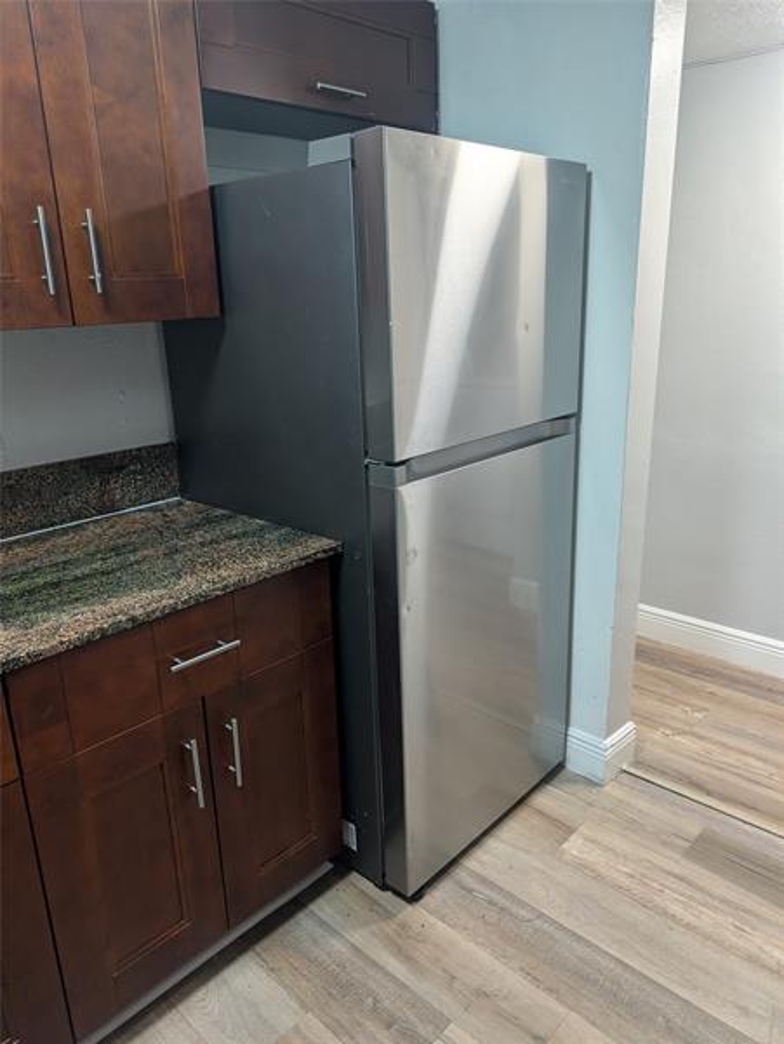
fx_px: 724
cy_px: 522
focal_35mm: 24
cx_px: 392
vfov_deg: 71.6
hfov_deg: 56.9
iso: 296
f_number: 1.68
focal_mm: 6.9
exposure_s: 1/120
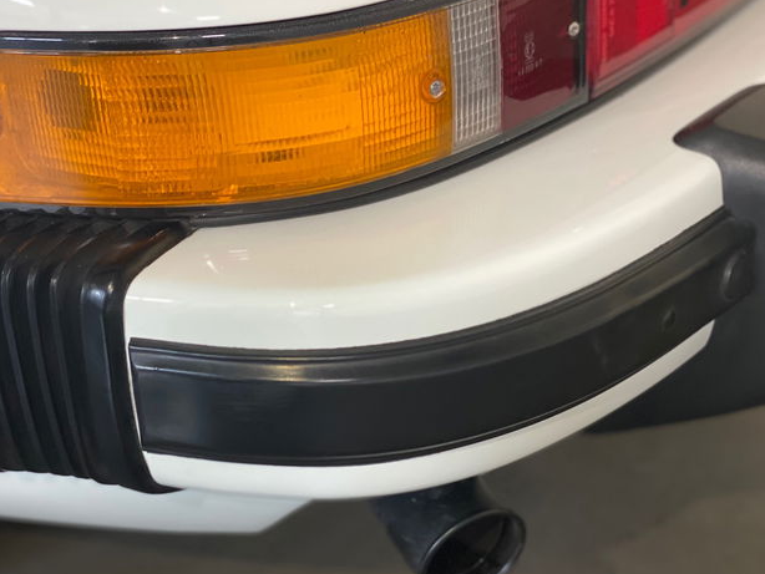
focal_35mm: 65
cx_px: 376
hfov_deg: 29.8
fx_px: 1437
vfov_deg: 22.6
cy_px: 274
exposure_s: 1/40
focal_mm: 6
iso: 200
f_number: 2
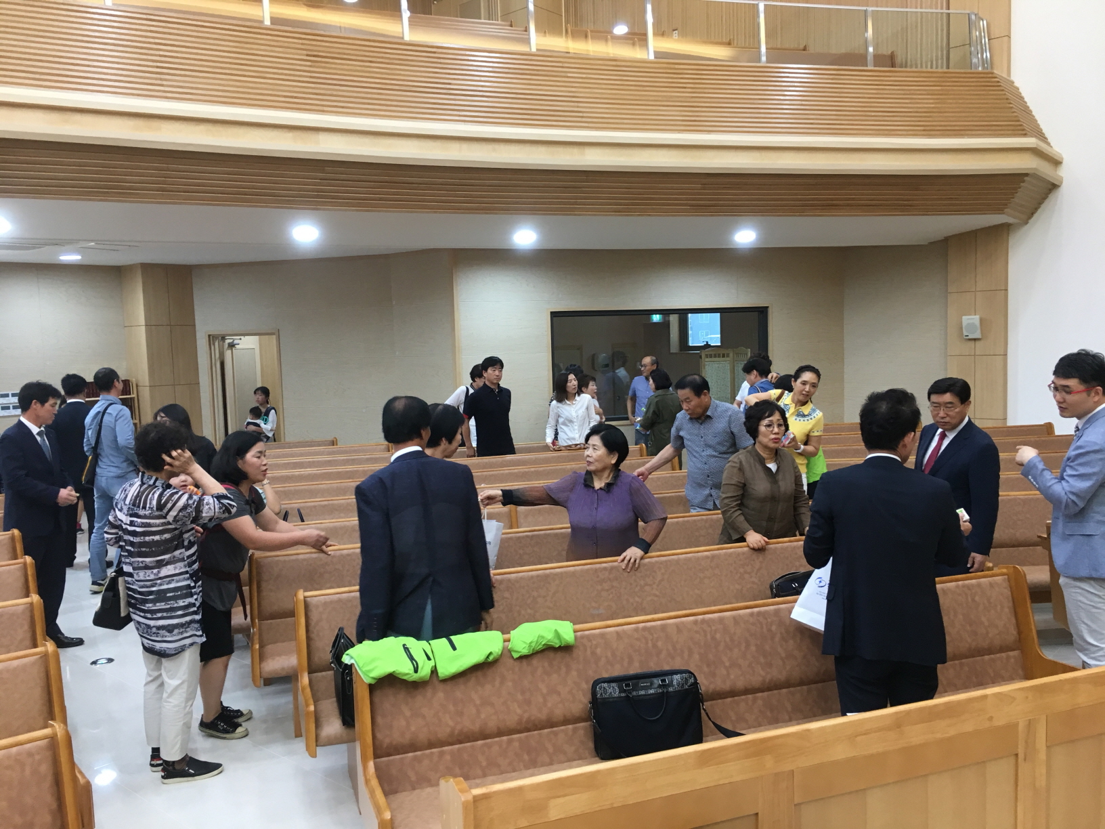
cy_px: 414
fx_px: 926
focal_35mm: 29
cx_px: 552
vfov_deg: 48.2
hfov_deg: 61.7
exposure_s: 1/30
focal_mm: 4.15
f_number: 2.2
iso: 64
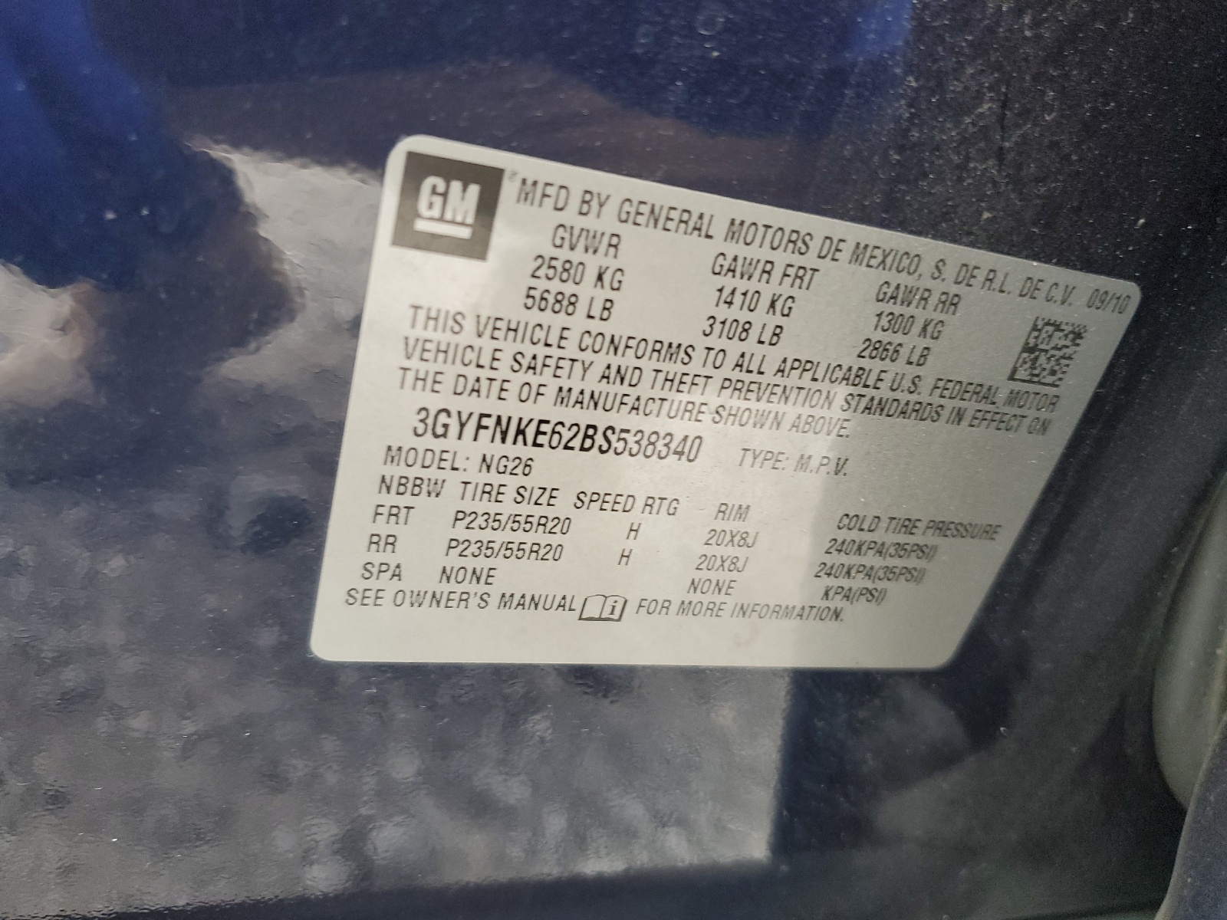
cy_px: 460
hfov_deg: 67.3
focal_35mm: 26
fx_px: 922
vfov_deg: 53.1
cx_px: 614
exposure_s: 1/120
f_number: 1.5
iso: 93
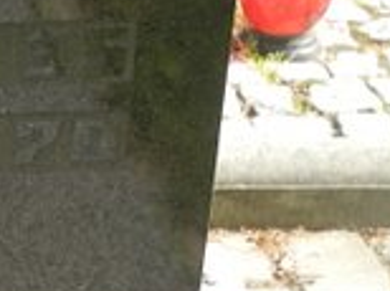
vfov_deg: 6.3
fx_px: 2632
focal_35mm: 234
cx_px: -555
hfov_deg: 7.8
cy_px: -91
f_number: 3.2
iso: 100
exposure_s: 1/200
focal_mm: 9.7
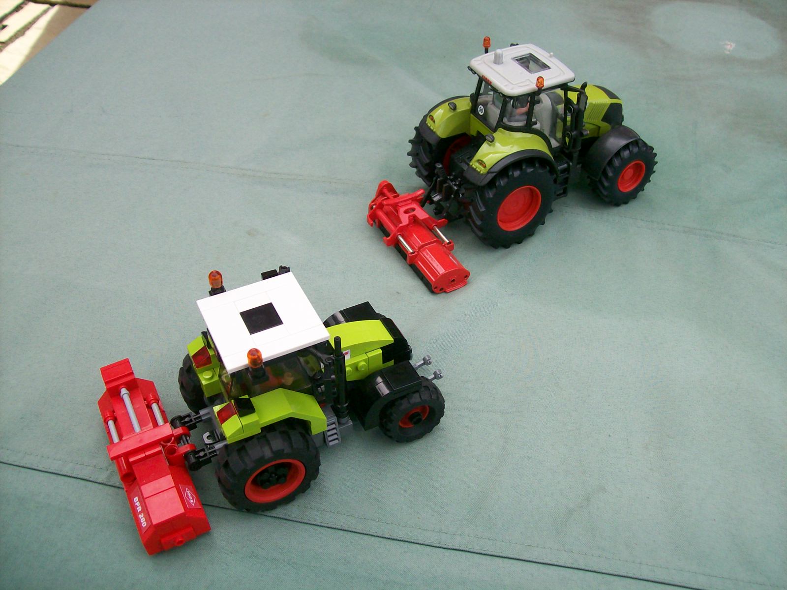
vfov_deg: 39.7
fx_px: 818
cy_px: 295
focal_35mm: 36
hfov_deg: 51.4
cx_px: 394
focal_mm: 6
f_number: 2.7
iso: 80
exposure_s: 1/736
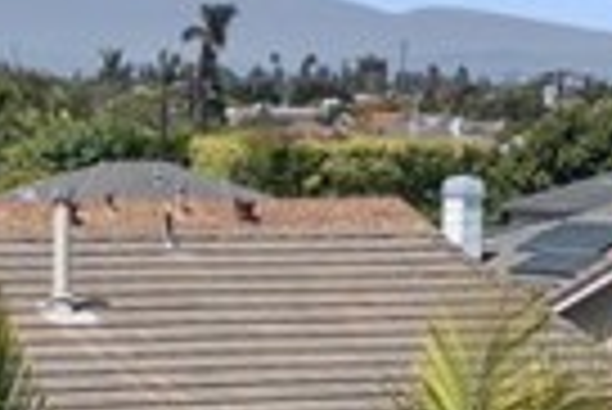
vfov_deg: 6.3
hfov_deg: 9.7
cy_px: 955
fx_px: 3591
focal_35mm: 211
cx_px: 248
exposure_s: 1/3200
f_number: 2.8
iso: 100
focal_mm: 10.26
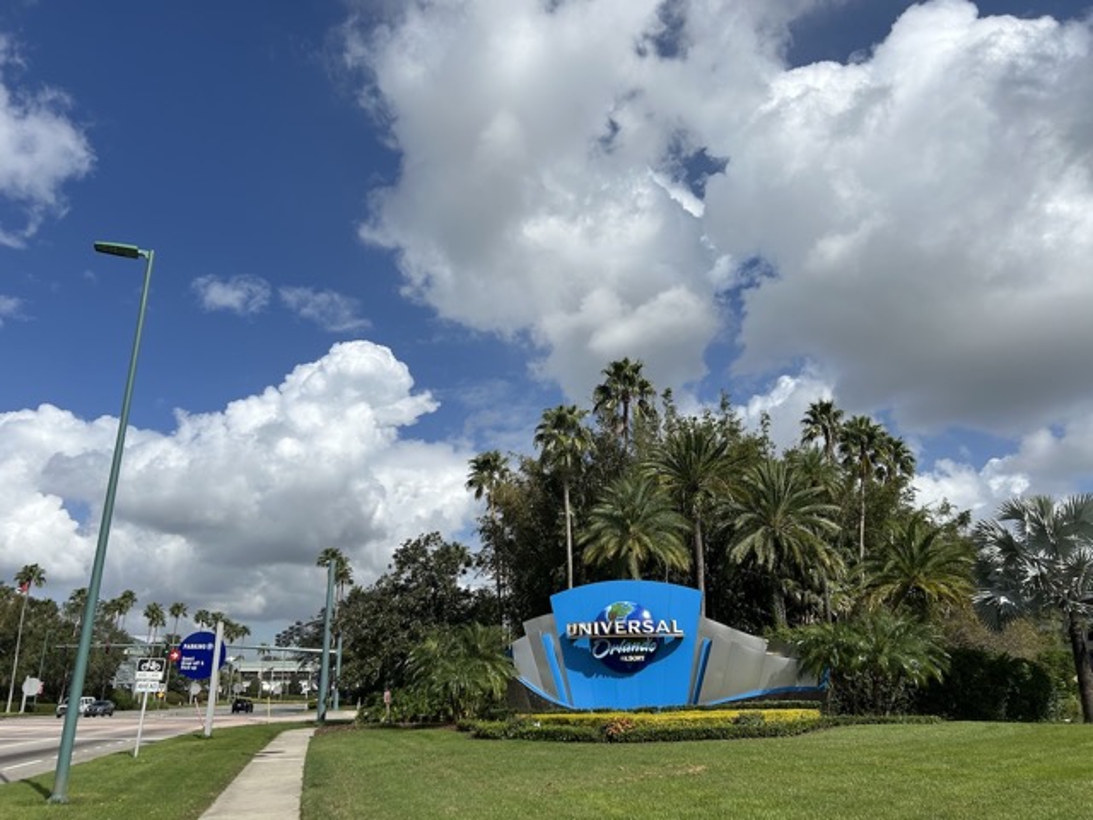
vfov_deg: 53.1
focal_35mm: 26
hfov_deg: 67.3
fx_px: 821
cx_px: 546
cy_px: 410
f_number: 1.5
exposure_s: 1/8696
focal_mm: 5.7
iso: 50
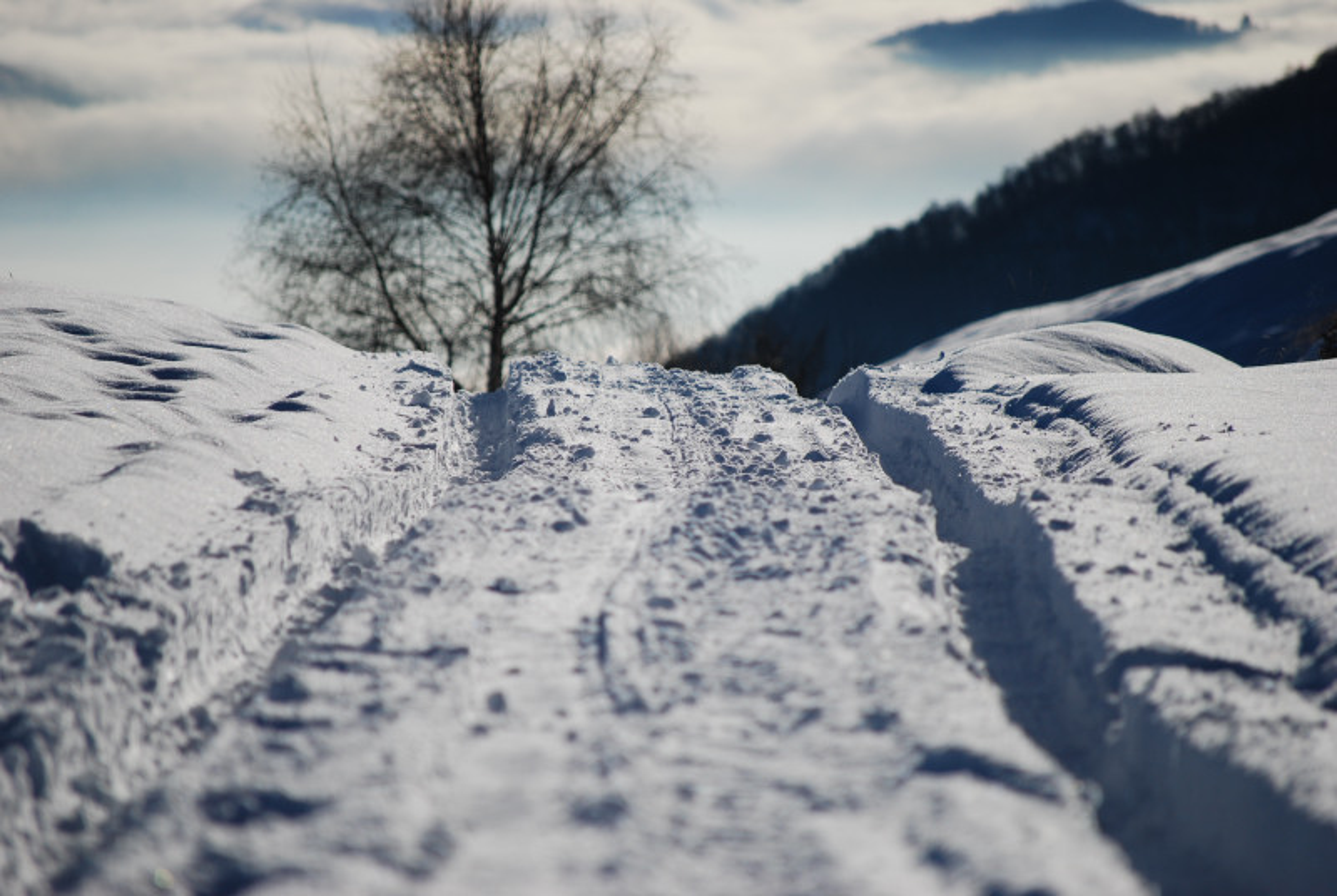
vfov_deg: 4.6
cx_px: 668
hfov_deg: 6.9
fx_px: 11158
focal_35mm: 300
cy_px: 448
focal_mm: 200
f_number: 5.6
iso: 200
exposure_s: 1/800
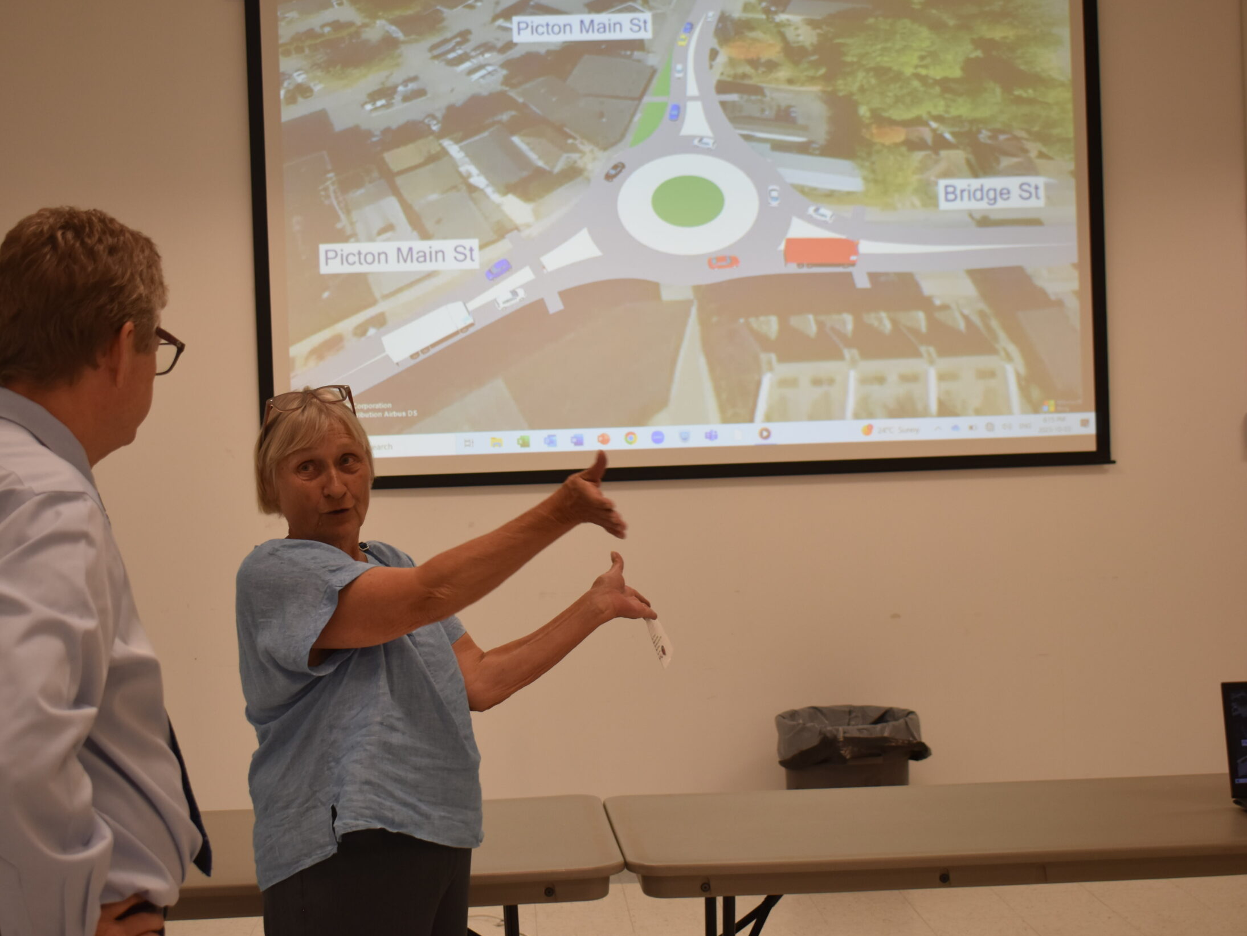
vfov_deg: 26.1
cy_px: 474
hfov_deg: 34.3
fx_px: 2017
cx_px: 548
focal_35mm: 56
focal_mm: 34
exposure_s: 1/100
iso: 400
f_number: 5
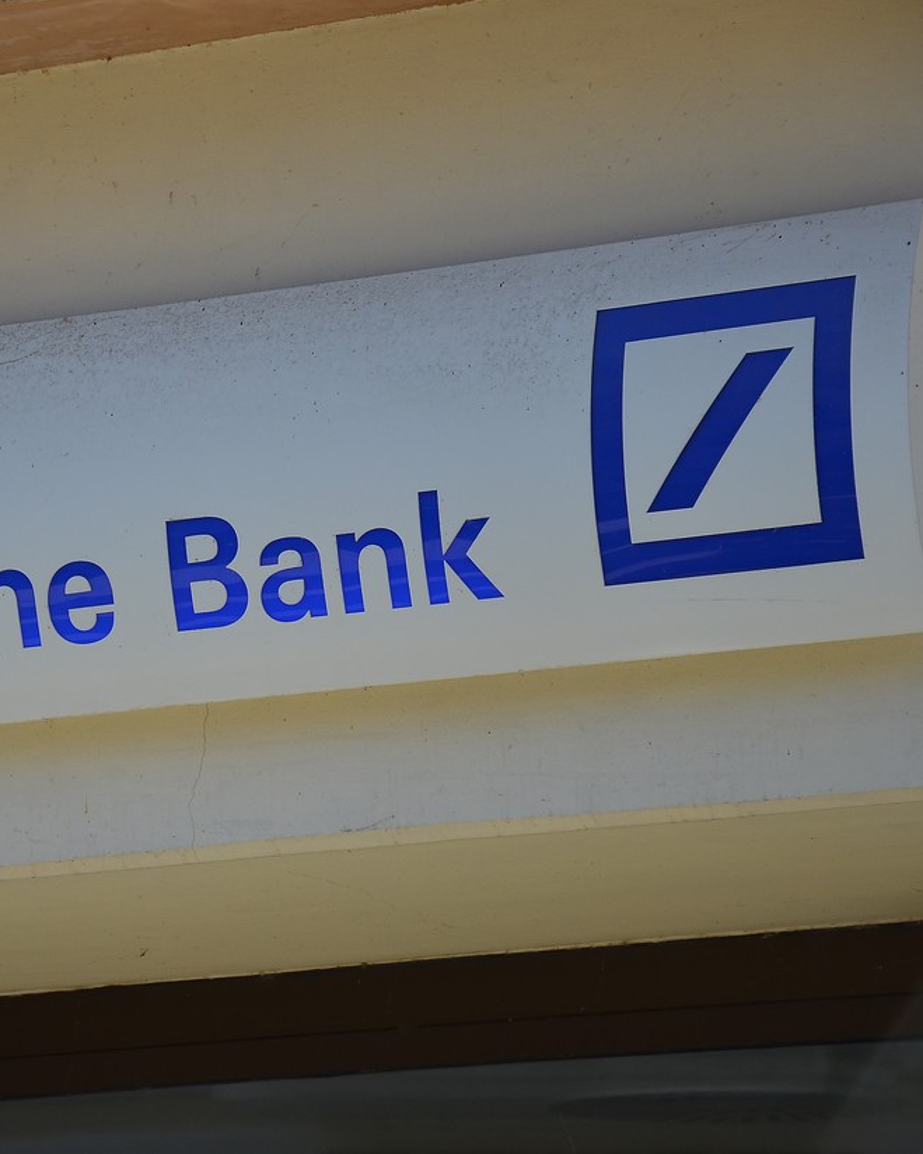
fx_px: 7275
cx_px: 228
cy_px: 576
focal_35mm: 213
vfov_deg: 9.1
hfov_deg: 7.3
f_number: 5.6
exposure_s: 1/1000
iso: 200
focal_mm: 100
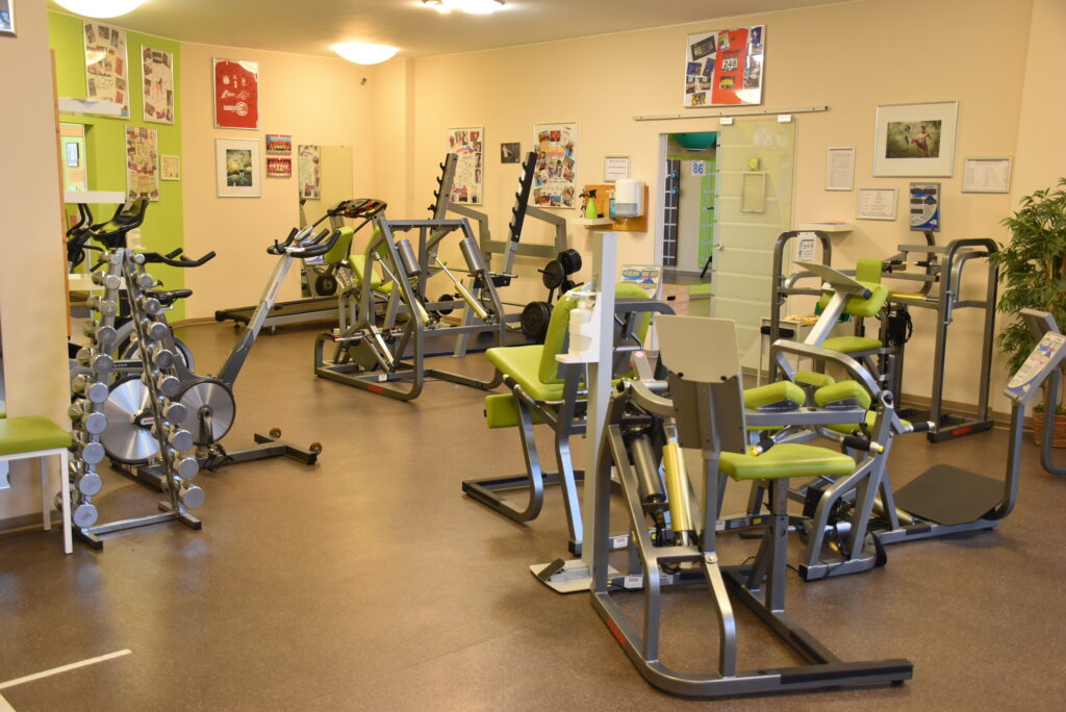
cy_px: 356
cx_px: 533
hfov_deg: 53.1
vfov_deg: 36.9
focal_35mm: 36
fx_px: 1067
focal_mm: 24
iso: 900
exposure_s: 1/60
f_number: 3.8
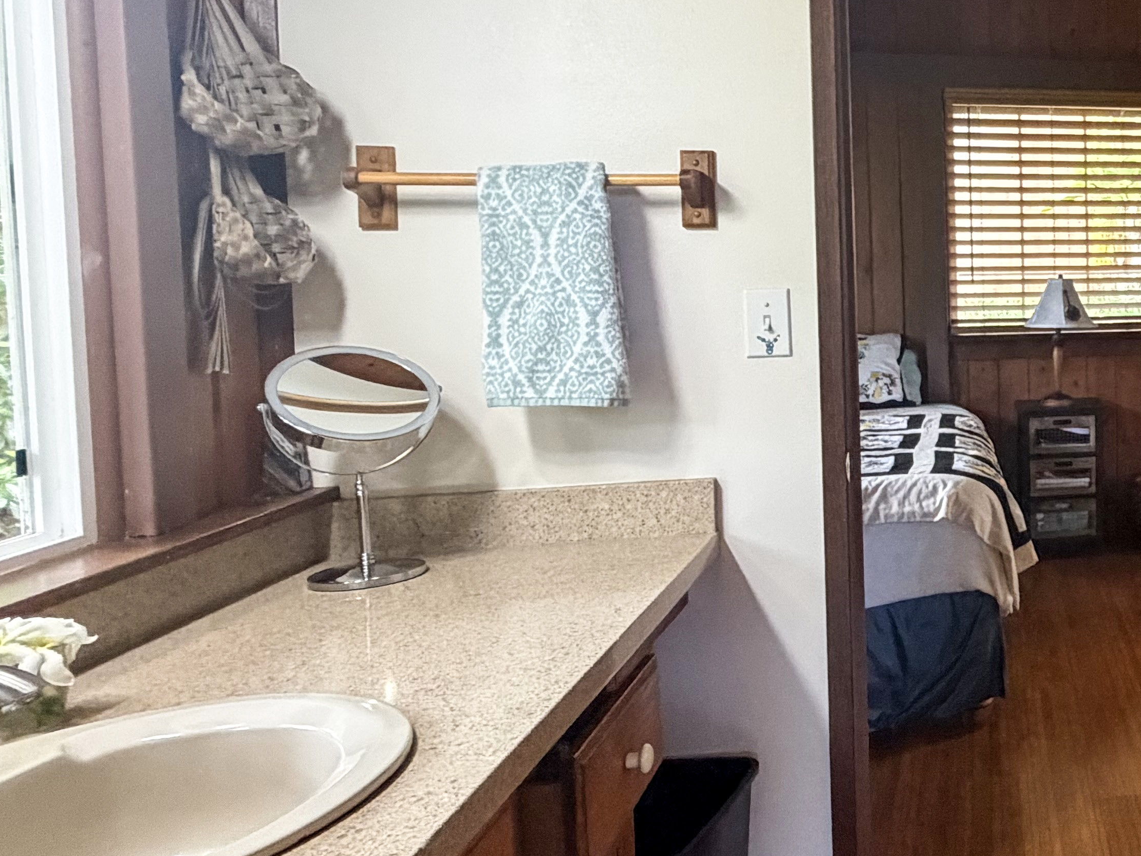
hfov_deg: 39.8
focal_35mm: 36
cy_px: 315
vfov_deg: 39.4
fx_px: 1187
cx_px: 1306
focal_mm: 2.22
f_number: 2.2
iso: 500
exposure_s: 1/60
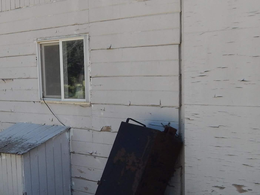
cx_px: 18
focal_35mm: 83
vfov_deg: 17.7
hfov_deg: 22.9
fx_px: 624
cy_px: 145
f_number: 3.4
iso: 125
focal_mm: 6.8
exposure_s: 1/640
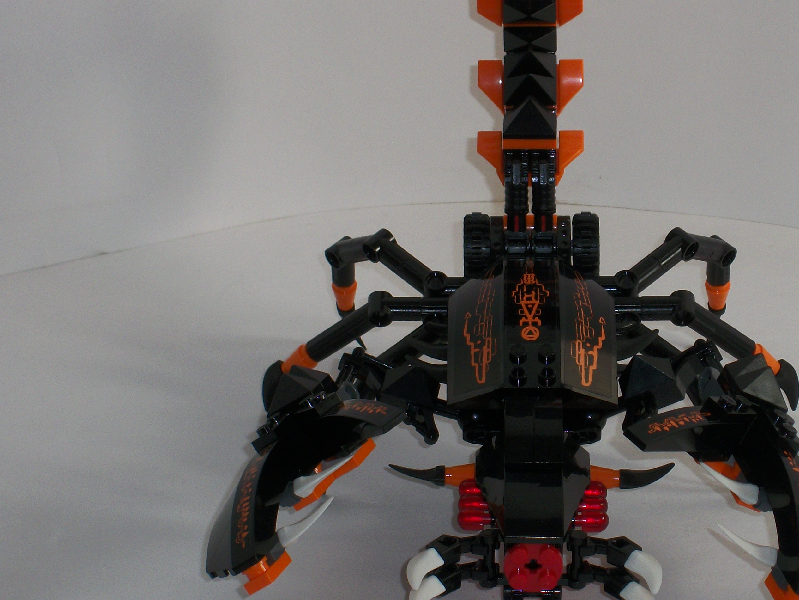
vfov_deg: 8.9
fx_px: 3832
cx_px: 563
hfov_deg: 11.9
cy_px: 256
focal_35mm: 166
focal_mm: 18.8
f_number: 5.7
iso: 80
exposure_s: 1/60
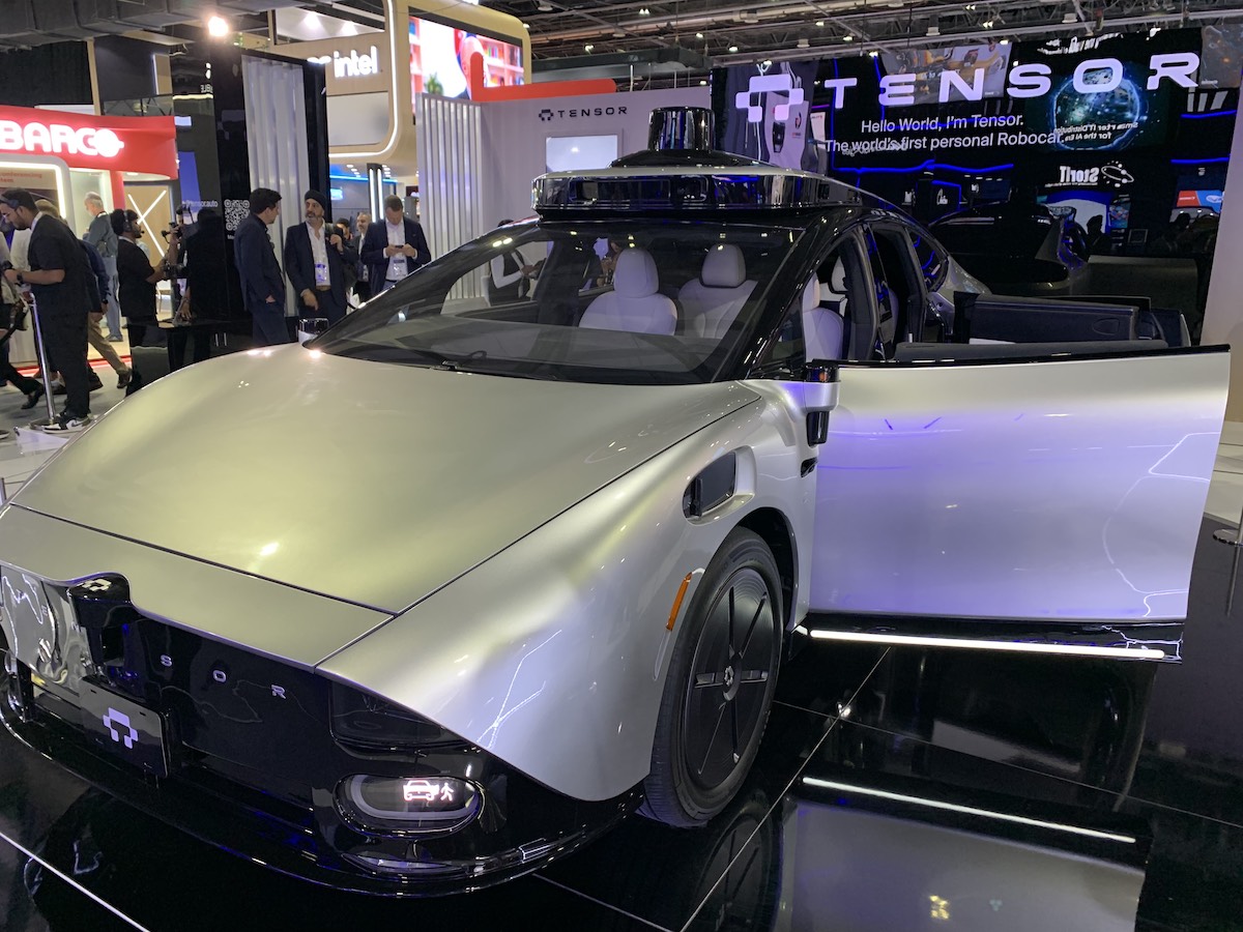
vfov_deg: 53.1
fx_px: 934
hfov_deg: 67.3
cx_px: 622
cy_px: 466
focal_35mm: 26
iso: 125
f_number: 1.8
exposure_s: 1/50
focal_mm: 4.25
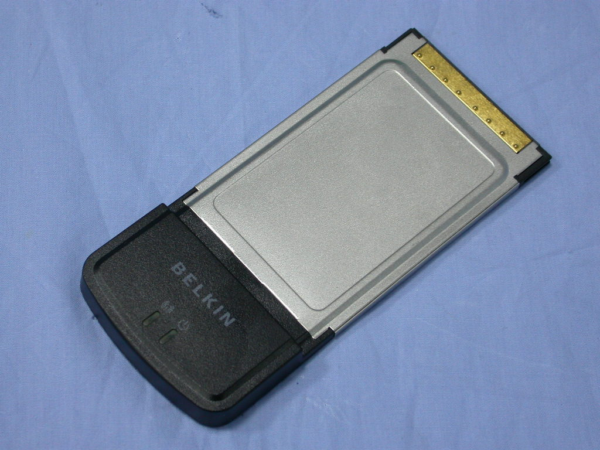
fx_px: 1664
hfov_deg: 20.4
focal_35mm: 96
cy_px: 225
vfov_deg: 15.4
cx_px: 300
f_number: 3.9
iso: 100
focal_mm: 20
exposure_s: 1/8.6
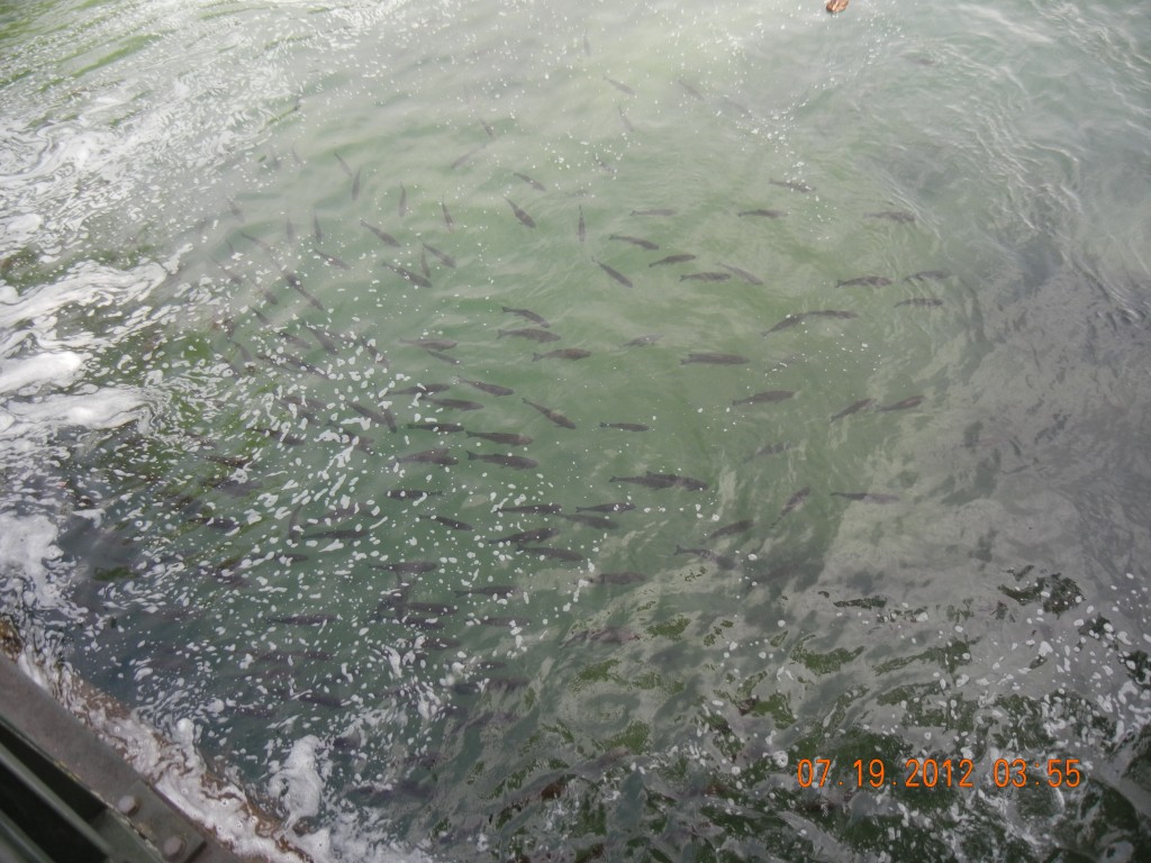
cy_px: 432
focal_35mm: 30
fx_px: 998
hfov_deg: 60.0
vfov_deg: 46.8
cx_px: 576
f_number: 3.5
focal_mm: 5.4
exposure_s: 1/323
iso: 160
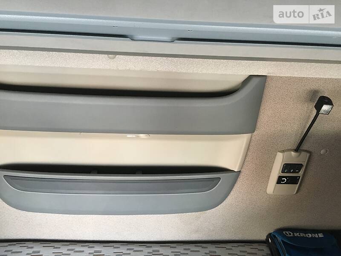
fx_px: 286
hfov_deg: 61.7
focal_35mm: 29
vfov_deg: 48.2
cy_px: 128
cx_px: 170
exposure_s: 1/33
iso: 200
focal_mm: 4.2
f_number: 2.2
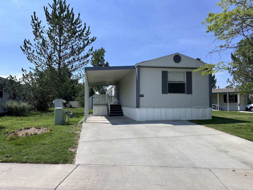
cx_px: 126
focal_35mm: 24
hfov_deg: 71.6
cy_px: 95
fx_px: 175
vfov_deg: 56.8
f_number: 1.78
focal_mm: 6.86
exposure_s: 1/6211
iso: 80
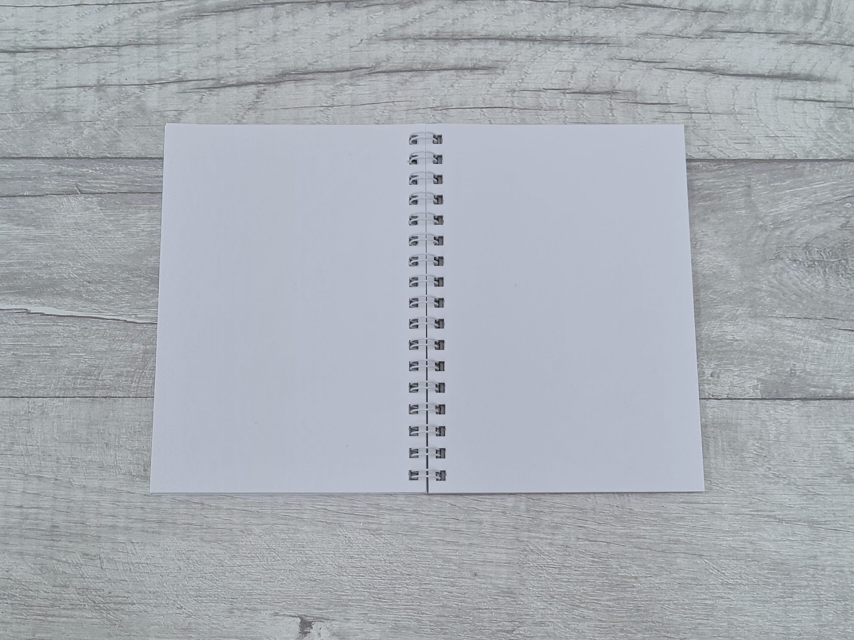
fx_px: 641
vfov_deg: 53.1
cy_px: 320
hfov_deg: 67.3
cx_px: 427
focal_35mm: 26
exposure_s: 1/100
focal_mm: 5.4
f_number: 1.8
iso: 100
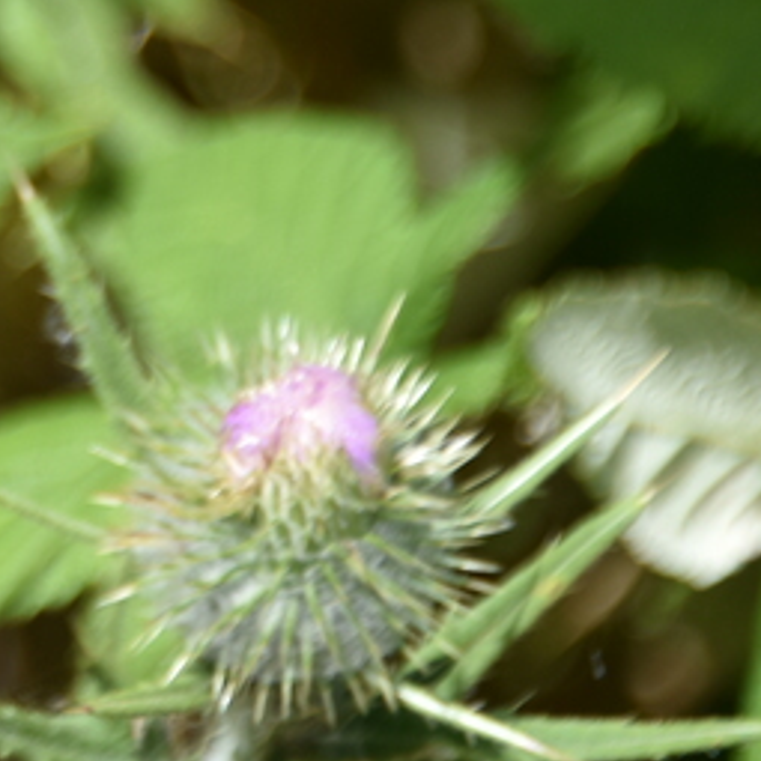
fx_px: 31787
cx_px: -627
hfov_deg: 1.4
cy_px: -439
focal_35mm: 1278
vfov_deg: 1.4
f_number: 5.6
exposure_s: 1/640
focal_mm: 300
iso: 220
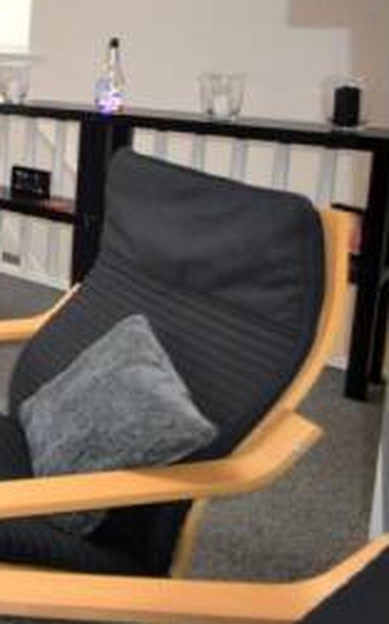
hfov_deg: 19.7
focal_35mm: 40
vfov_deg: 46.5
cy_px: 119
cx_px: -368
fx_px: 679
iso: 800
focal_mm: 10
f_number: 4.5
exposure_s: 1/80
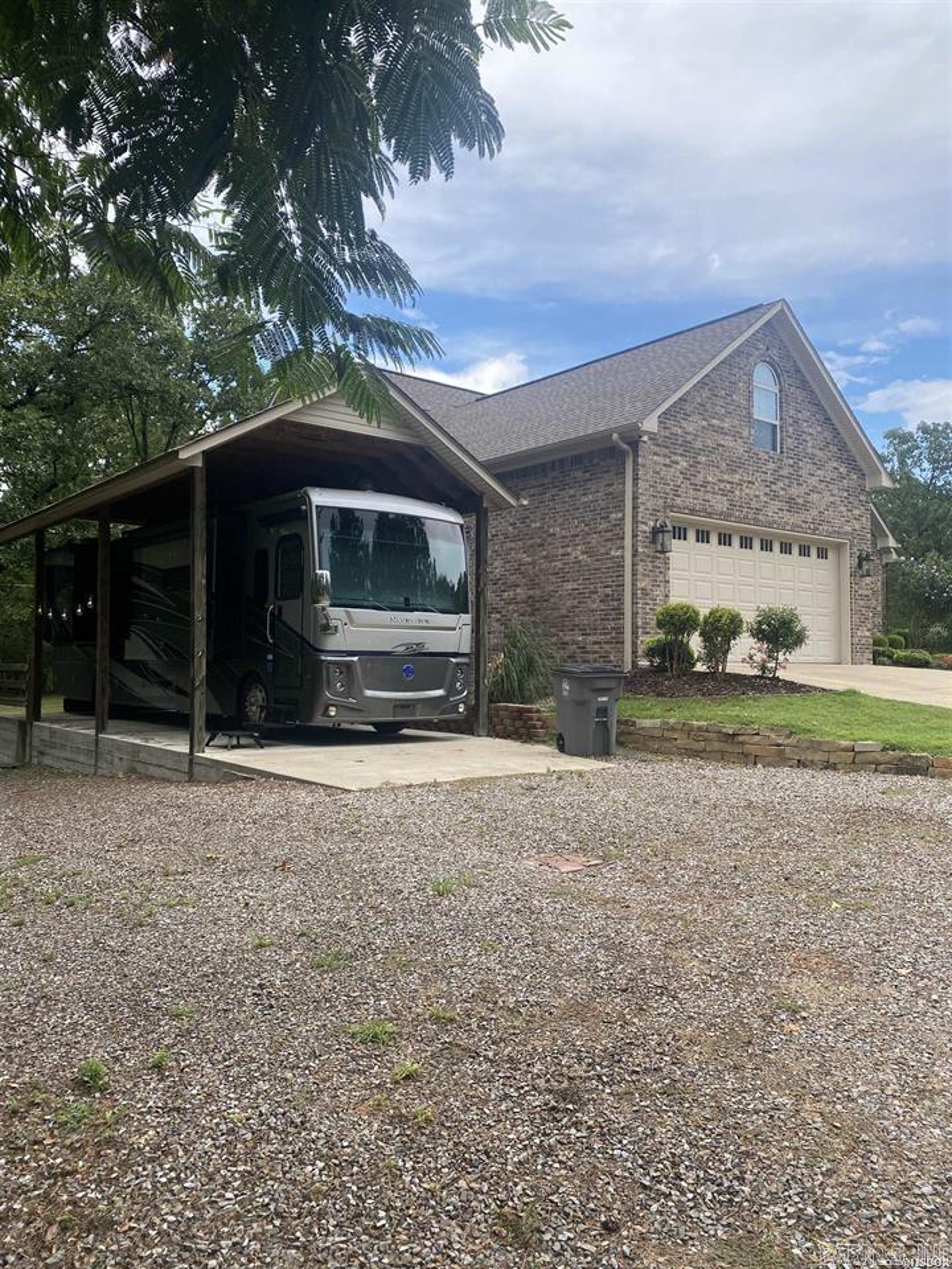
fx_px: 953
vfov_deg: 67.3
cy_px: 634
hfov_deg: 53.1
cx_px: 476
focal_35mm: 26
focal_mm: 4.25
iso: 32
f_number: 1.8
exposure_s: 1/666
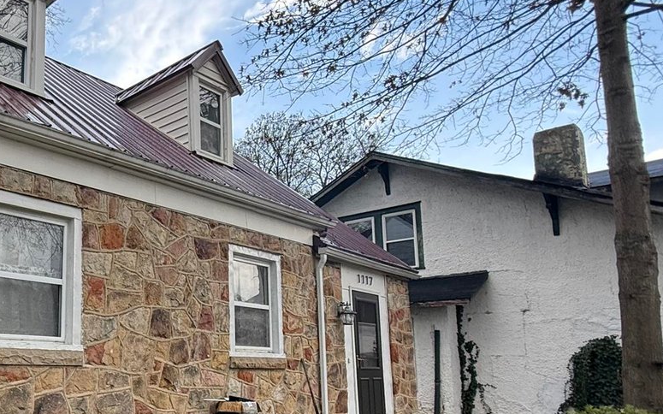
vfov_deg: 42.3
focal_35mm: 29
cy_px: 287
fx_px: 524
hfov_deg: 53.2
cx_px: 23
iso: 64
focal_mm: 2.22
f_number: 2.2
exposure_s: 1/279
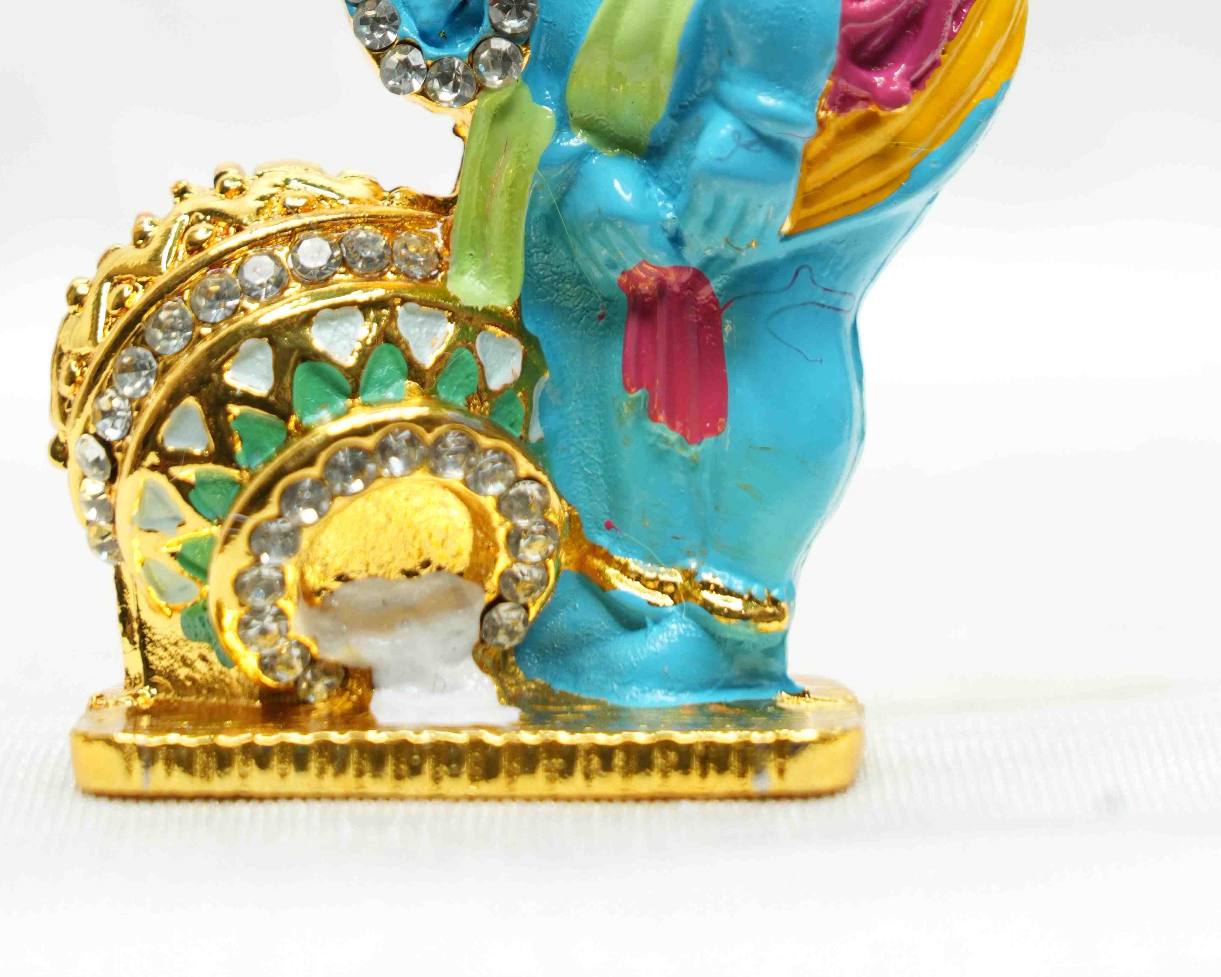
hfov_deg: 9.7
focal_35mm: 200
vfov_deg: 7.7
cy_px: -146
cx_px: 573
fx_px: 7227
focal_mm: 105
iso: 500
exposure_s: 1/50
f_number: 7.1
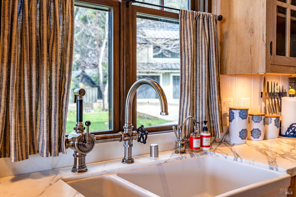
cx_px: 148
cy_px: 98
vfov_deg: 37.9
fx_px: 288
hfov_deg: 54.4
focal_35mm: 35
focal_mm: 35
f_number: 4
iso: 320
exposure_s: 1/100
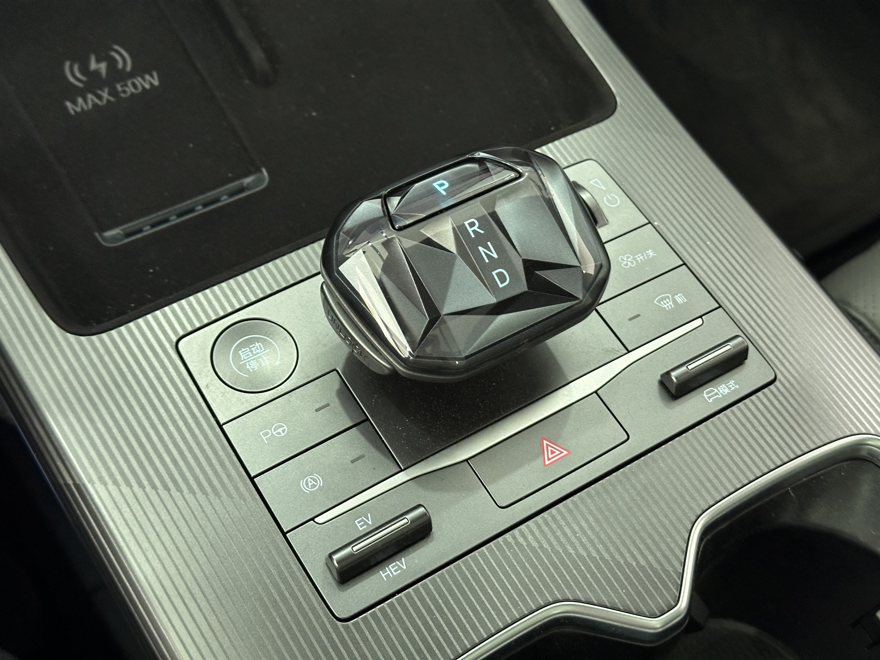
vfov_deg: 30.3
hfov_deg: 39.7
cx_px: 440
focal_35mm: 48
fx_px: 1220
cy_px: 330
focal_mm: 6.86
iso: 320
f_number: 1.78
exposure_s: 1/34
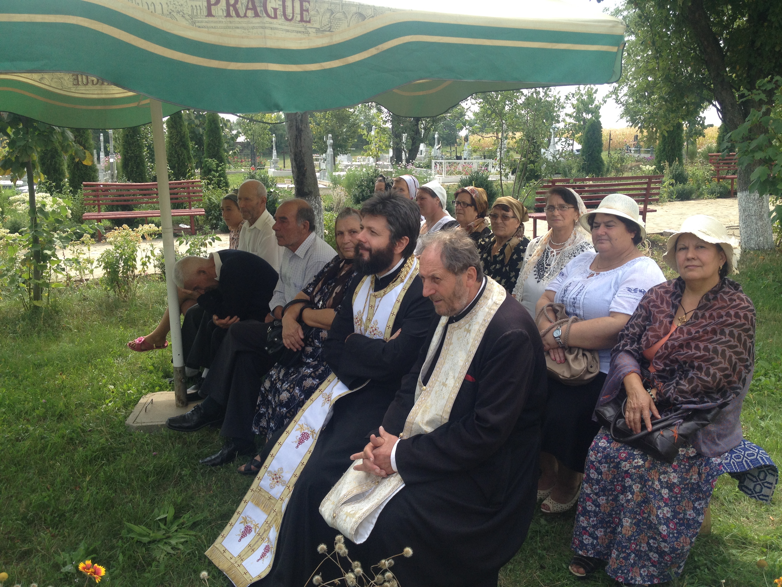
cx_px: 391
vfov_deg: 40.7
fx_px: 791
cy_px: 294
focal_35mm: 35
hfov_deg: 52.6
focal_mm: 4.28
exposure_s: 1/575
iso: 50
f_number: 2.4
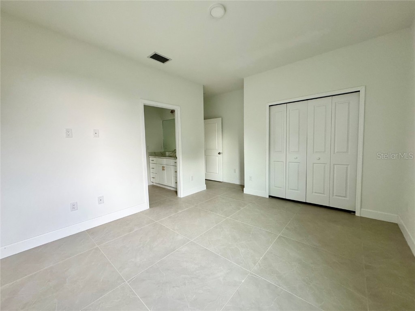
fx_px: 168
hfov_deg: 102.1
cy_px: 156
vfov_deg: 85.7
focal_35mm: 14
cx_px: 208
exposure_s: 1/120
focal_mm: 2.22
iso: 250
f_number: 2.2
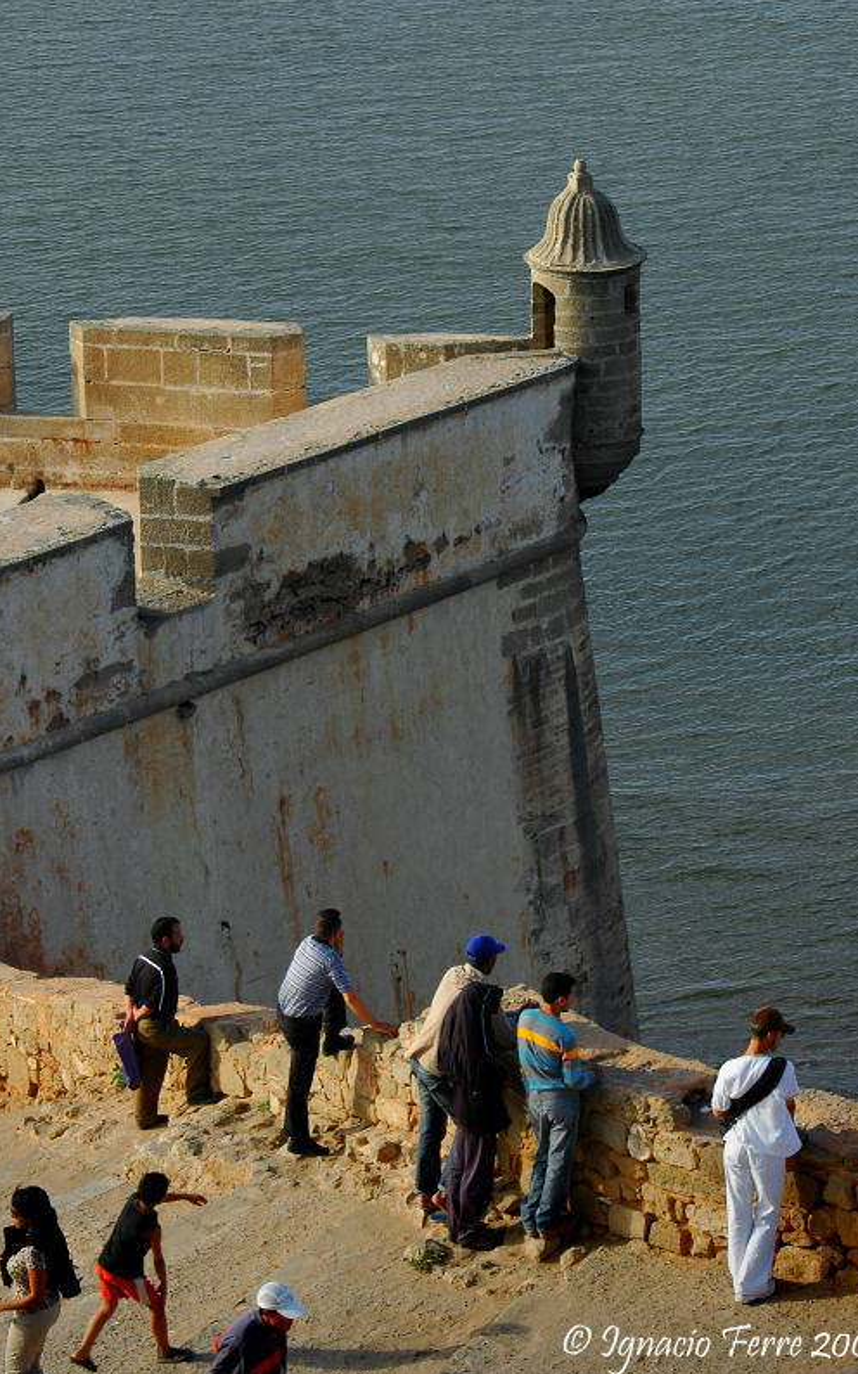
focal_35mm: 123
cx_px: 444
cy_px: 689
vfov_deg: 17.0
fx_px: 4603
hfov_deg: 10.6
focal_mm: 80
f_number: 13
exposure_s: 1/125
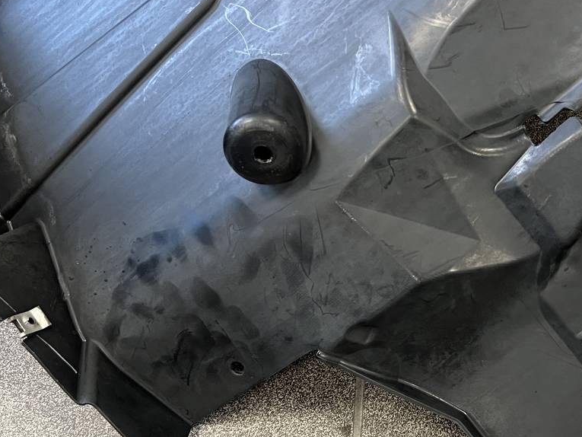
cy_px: 325
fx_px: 858
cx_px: 499
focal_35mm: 51
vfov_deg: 28.2
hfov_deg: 35.7
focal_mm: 5.7
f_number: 1.5
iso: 100
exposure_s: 1/50
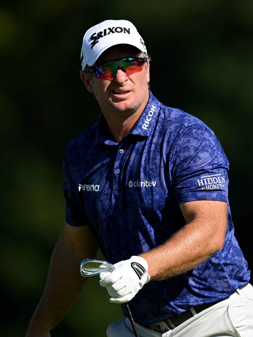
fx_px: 8449
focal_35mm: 867
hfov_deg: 1.7
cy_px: 168
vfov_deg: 2.3
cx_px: 235
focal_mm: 400
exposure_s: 1/4000
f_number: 3.2
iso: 200
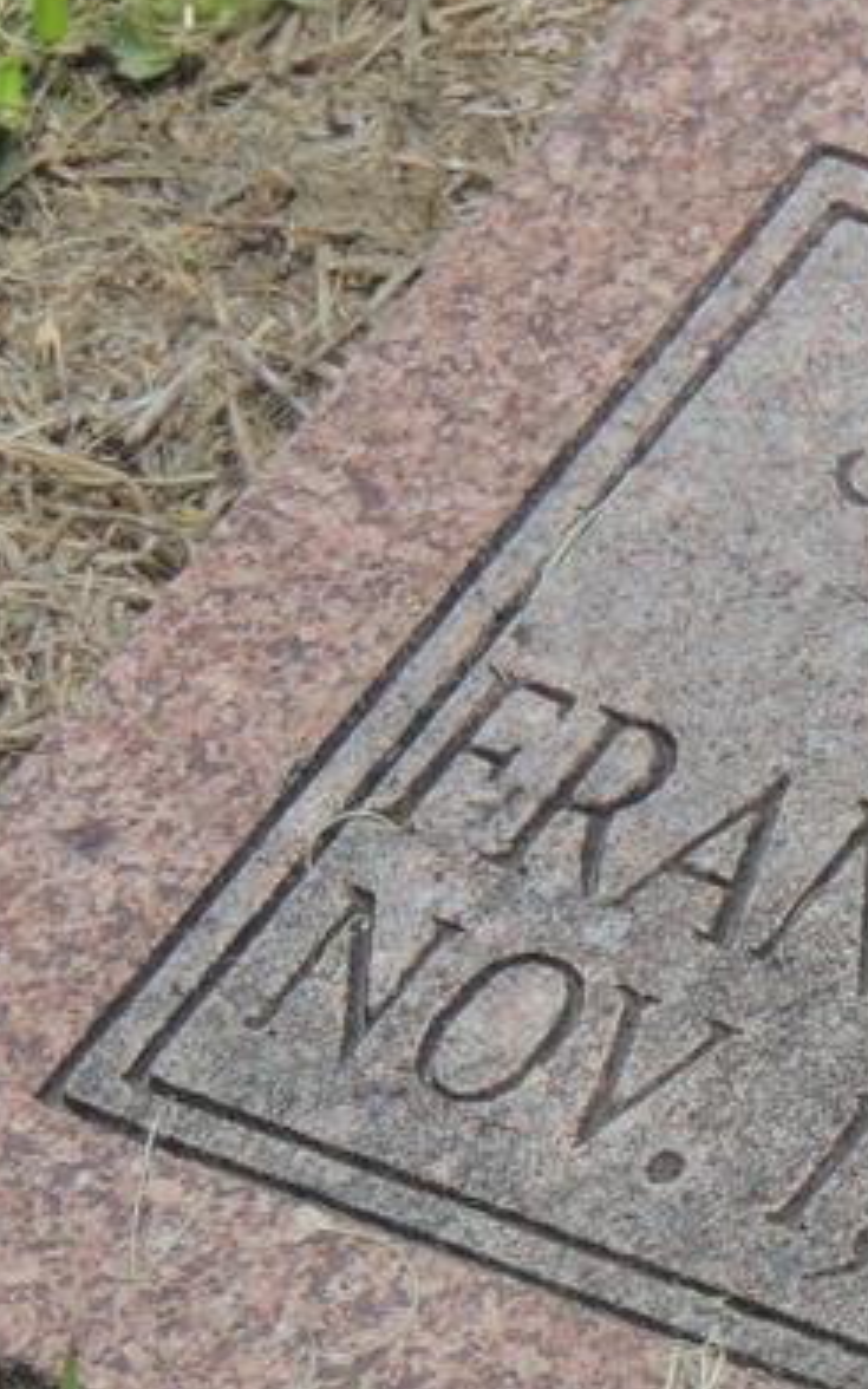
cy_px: 1038
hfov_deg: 2.9
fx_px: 17146
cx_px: 1640
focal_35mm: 453
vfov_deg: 4.6
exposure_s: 1/640
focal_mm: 27.6
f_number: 4.4
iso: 100
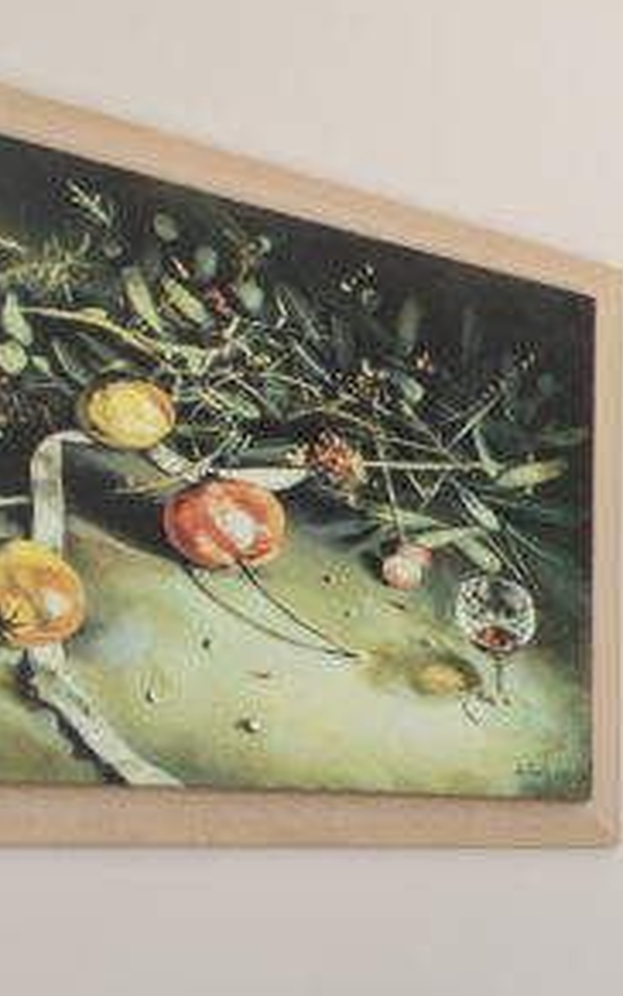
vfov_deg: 31.2
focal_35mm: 63
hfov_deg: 13.3
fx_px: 1711
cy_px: 863
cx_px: 1609
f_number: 11
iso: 100
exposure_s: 1/13
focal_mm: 15
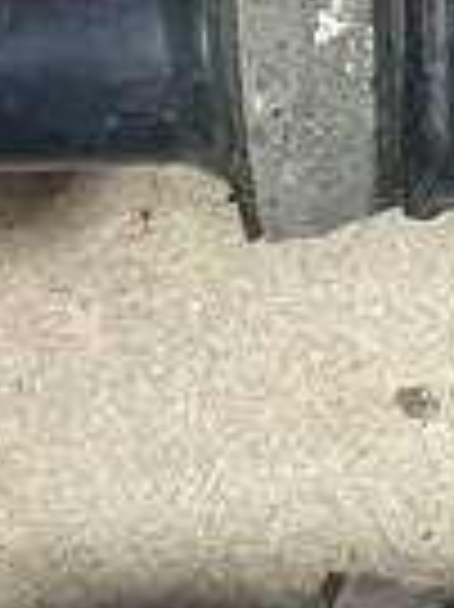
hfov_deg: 7.3
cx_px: 1002
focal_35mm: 193
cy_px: 315
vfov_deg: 10.3
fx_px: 3380
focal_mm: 4.25
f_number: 1.8
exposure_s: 1/50
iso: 125
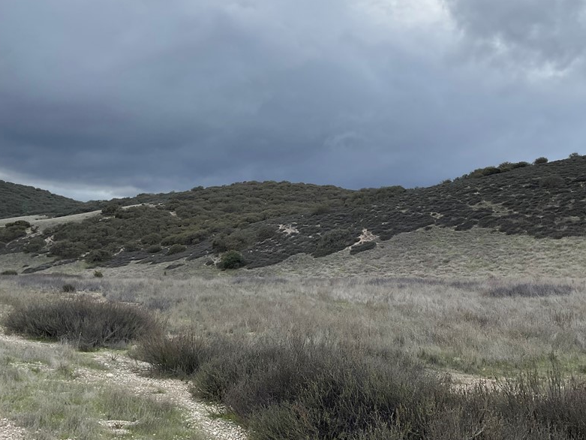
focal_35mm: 38
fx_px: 643
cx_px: 352
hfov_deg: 48.7
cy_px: 188
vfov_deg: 37.7
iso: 16
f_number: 1.8
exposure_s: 1/1144
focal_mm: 3
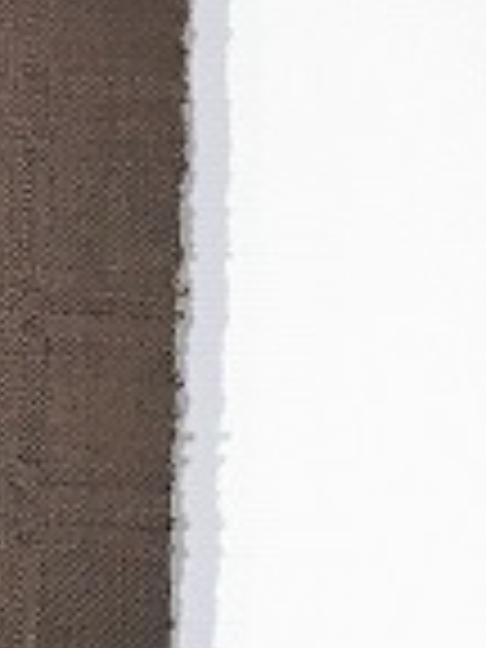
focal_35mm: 172
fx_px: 3220
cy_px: 470
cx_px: -549
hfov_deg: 8.1
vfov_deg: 11.5
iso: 32
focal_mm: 4.15
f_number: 2.2
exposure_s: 1/30
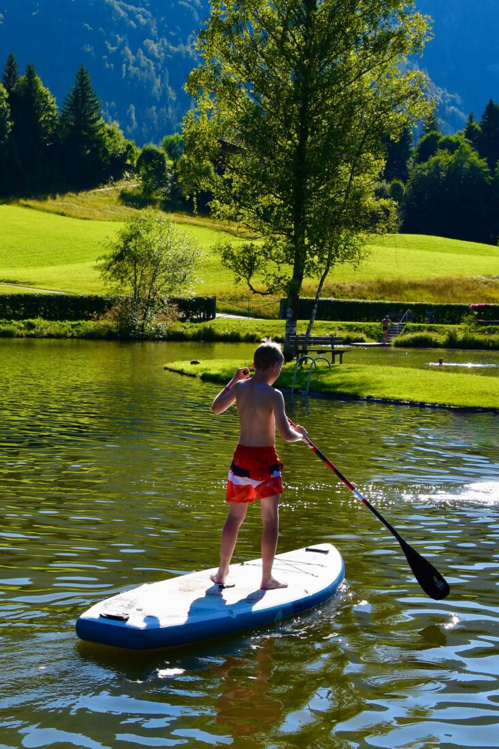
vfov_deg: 41.1
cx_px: 250
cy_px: 374
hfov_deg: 28.1
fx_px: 998
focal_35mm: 48
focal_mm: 32
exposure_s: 1/320
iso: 200
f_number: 10
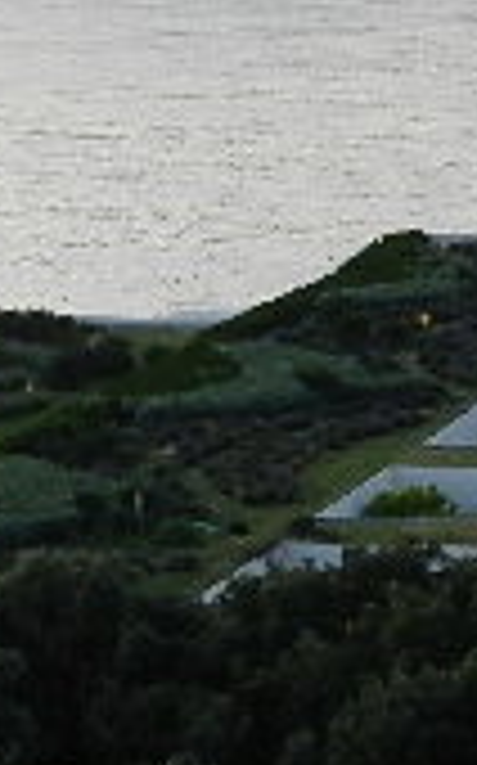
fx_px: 5667
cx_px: 652
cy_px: -256
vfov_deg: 7.6
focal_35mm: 272
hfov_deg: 4.8
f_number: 4.6
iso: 360
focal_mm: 12.3
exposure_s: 1/30
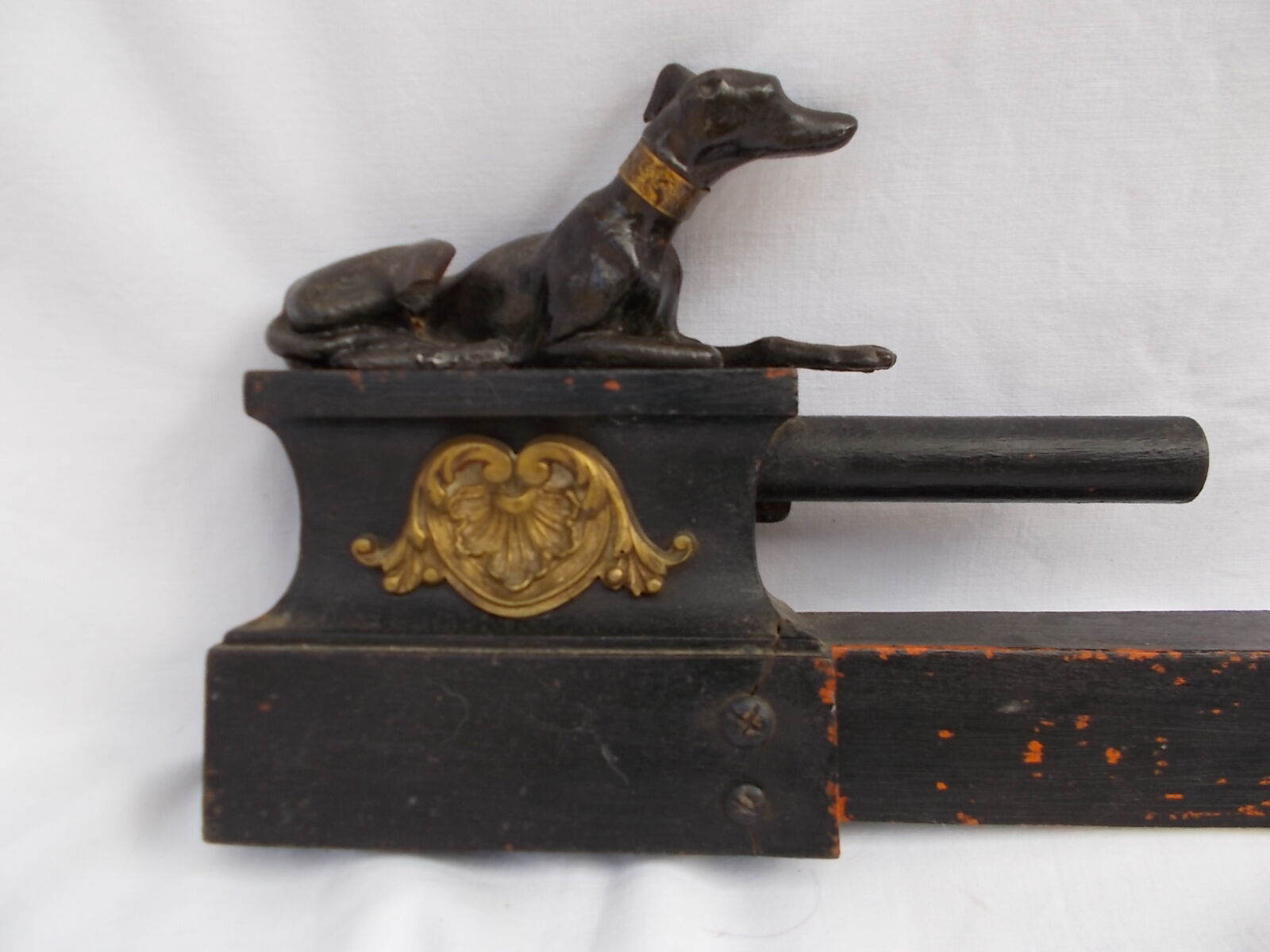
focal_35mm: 26
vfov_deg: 53.1
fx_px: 954
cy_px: 476
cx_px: 635
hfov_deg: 67.3
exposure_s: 1/100
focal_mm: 4.6
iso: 80
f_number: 3.2
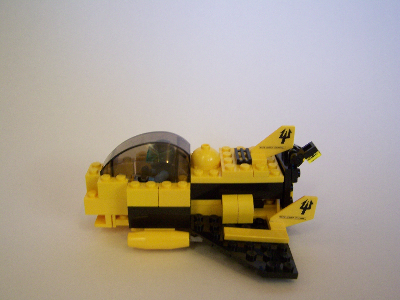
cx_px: 200
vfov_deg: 37.7
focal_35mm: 38
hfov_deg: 49.0
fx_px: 439
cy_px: 150
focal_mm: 6.3
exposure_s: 1/15
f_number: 2.8
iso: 160
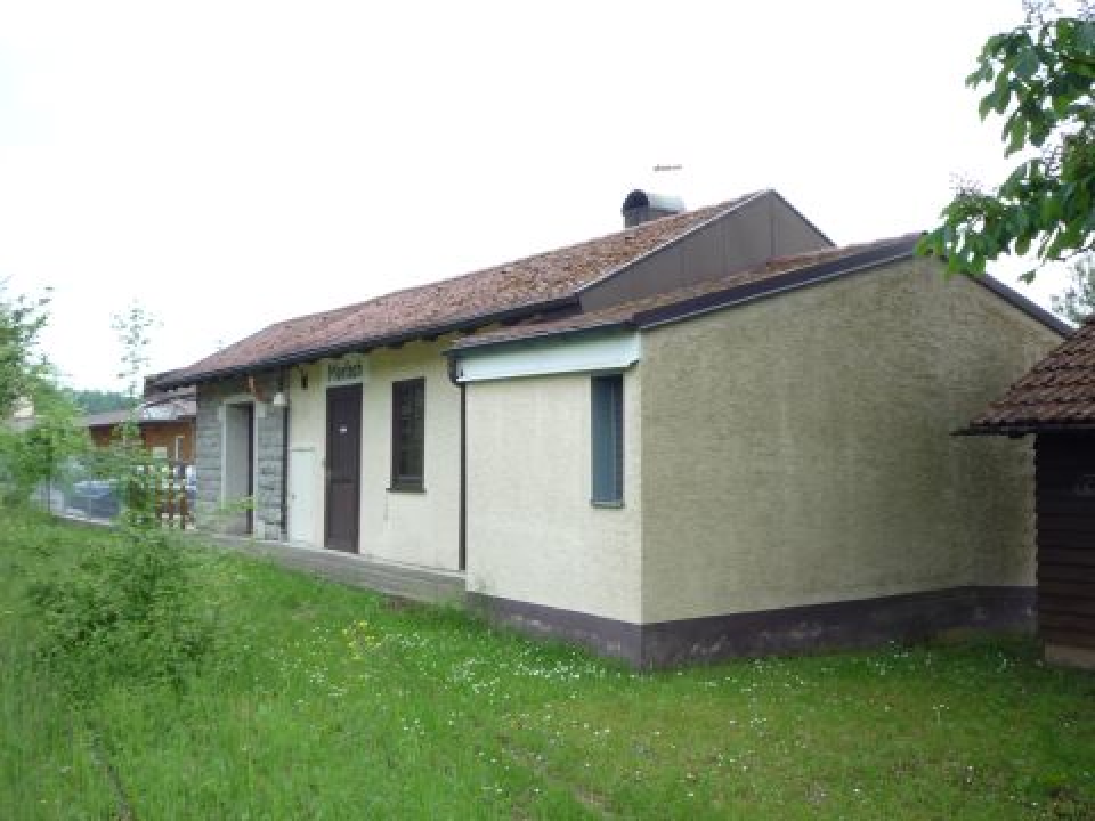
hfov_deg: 51.4
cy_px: 410
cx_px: 548
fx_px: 1139
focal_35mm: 36
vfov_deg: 39.7
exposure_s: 1/200
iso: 100
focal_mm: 5.2
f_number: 4
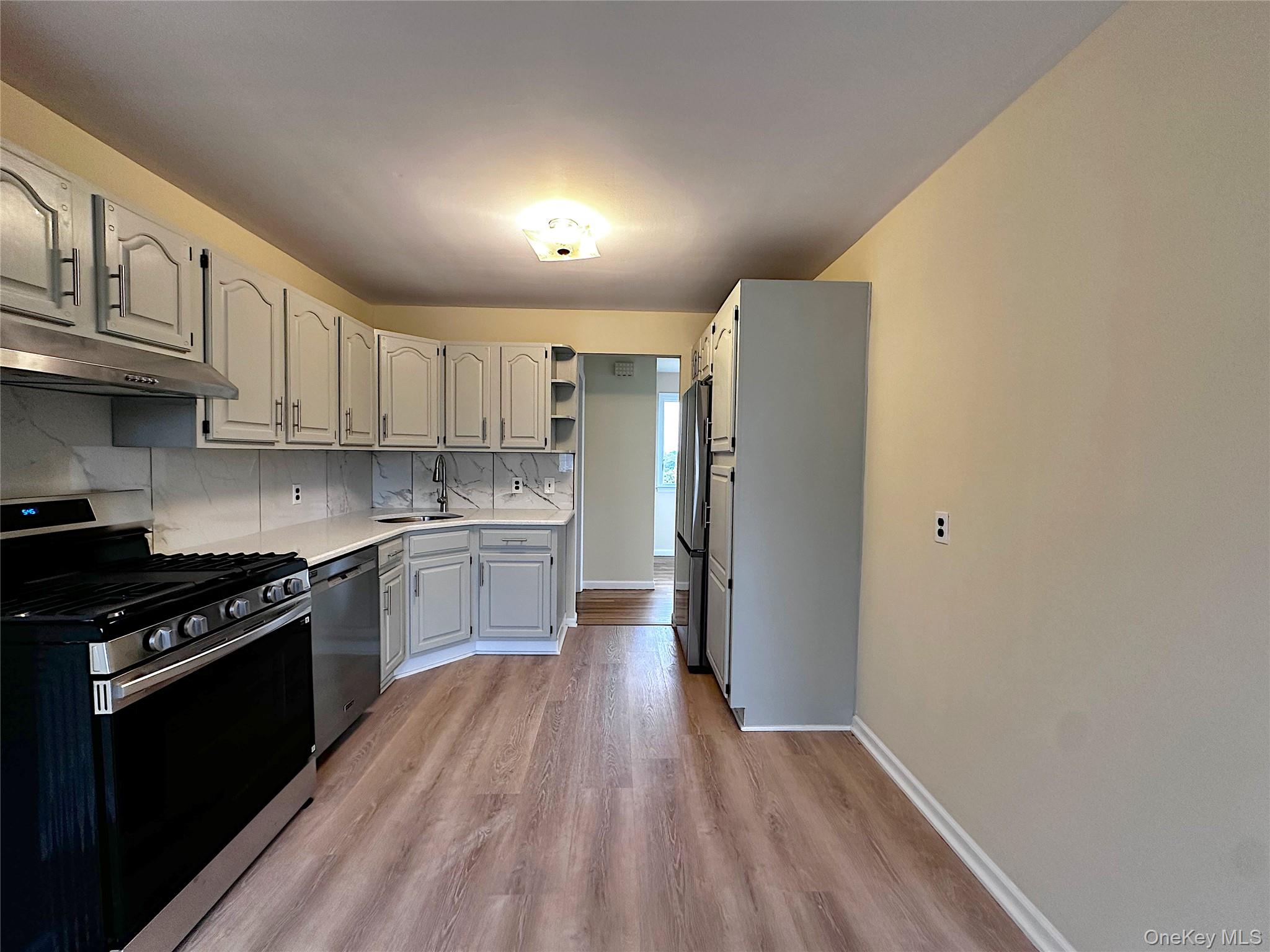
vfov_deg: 85.7
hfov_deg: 102.1
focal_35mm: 14
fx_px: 514
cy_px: 476
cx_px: 635
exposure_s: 1/120
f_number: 2.2
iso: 200
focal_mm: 2.22
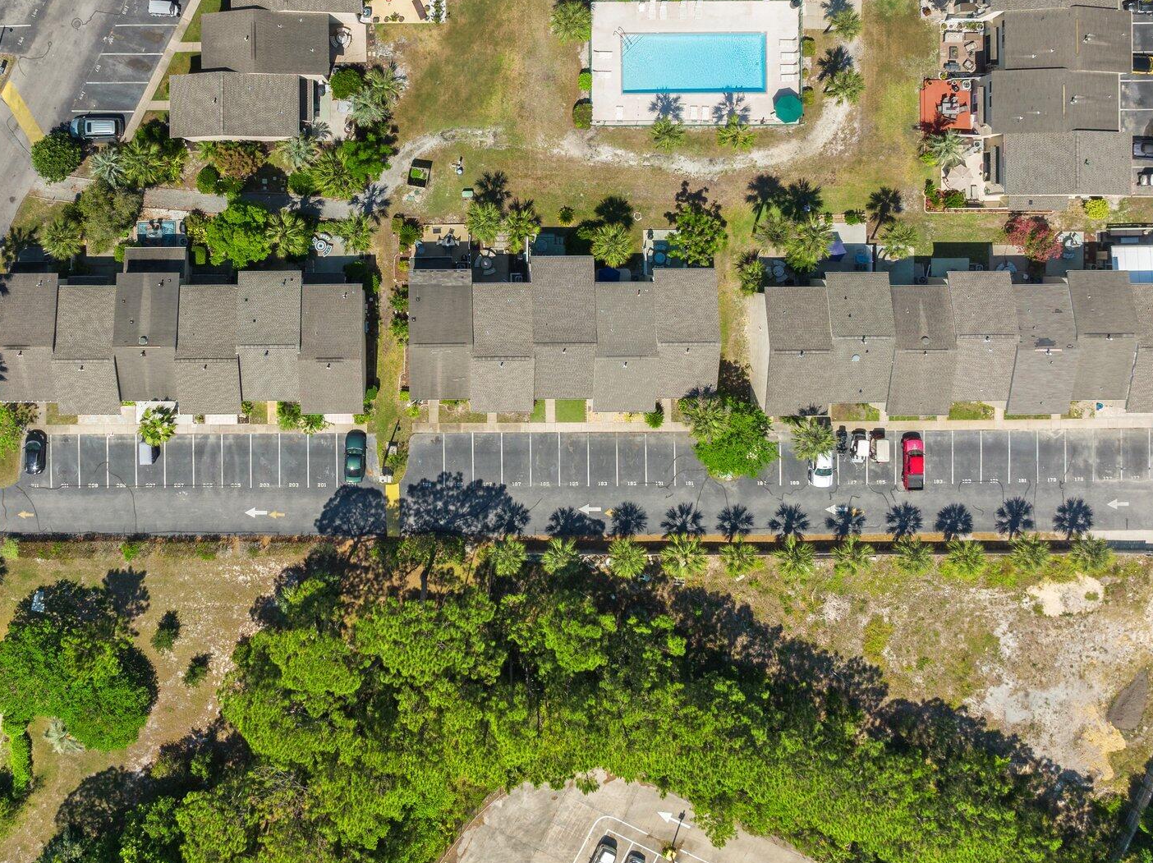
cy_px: 255
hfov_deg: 52.2
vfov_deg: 39.9
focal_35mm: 35
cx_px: 442
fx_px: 1165
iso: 100
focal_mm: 12.29
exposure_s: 1/640
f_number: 5
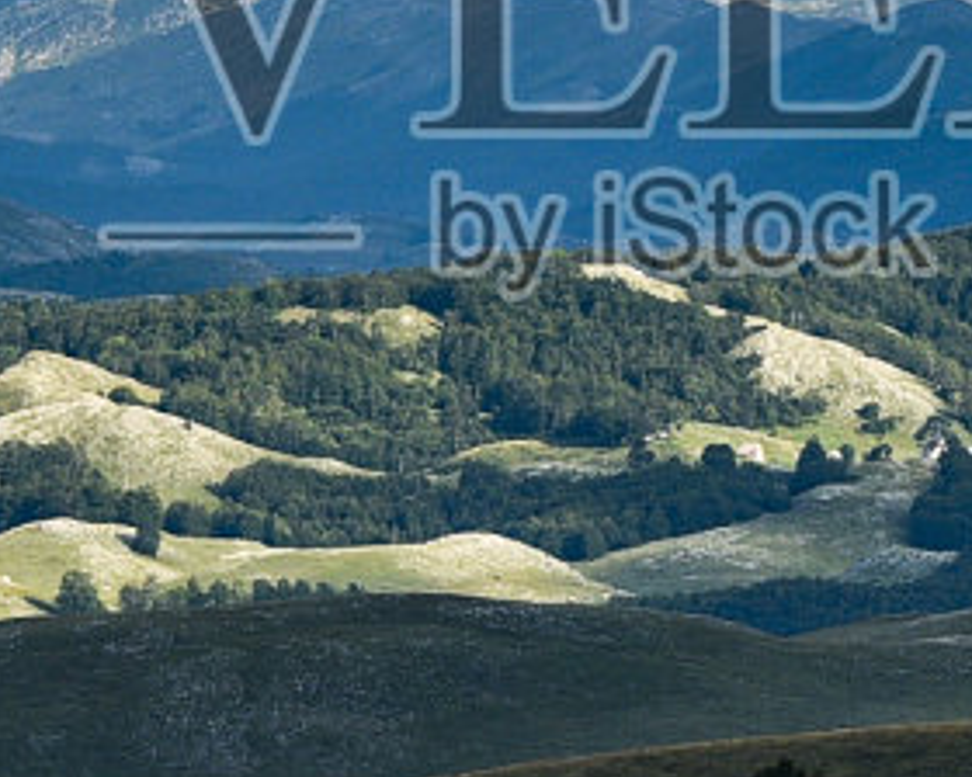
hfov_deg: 3.4
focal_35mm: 564
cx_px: 677
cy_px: 66
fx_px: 16225
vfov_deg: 2.7
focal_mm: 105
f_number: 2.8
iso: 64
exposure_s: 1/1000
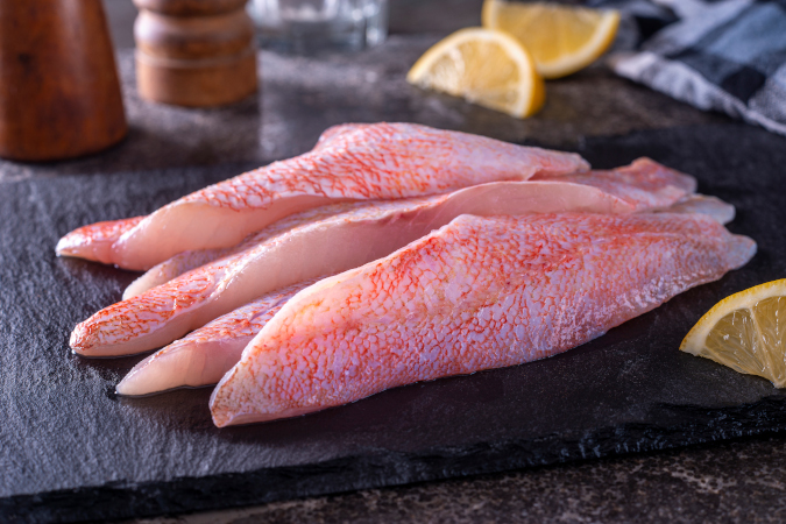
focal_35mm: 55
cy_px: 262
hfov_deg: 36.2
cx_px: 393
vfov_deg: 24.6
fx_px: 1201
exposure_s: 1/160
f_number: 8
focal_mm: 55
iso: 100
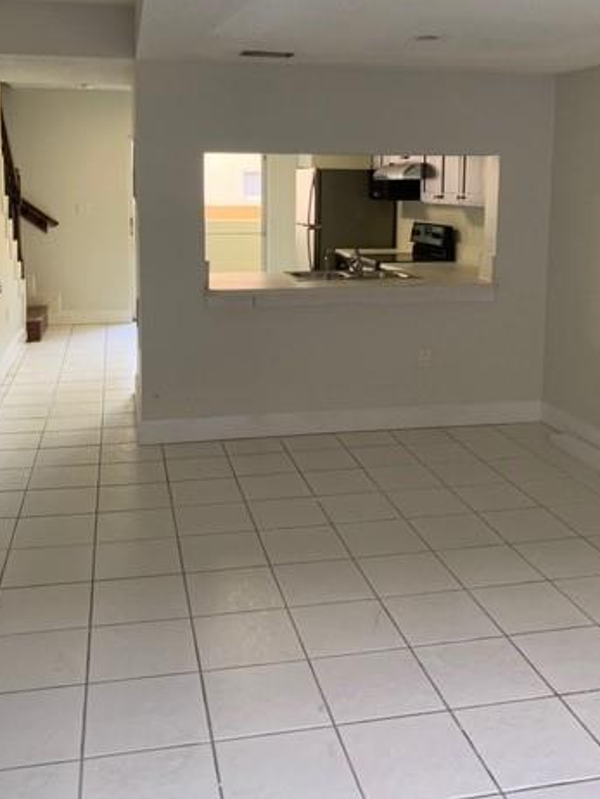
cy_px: 287
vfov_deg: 50.7
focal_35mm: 36
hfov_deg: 39.7
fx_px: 831
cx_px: 308
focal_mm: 4.25
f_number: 1.8
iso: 320
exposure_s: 1/40
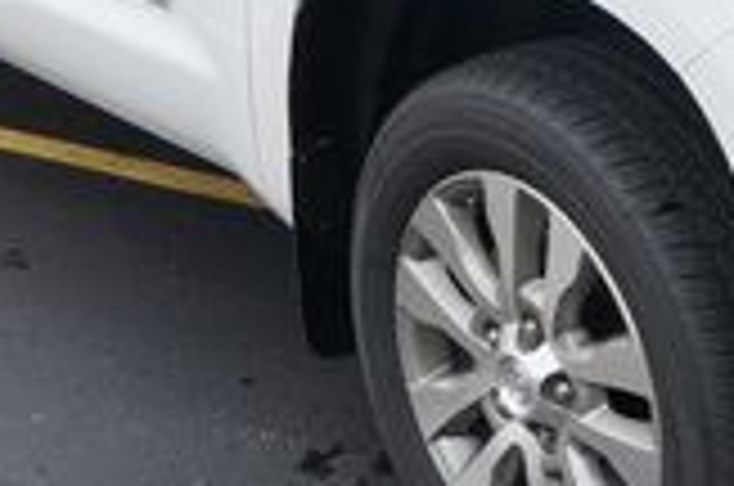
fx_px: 2157
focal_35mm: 106
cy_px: -108
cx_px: 608
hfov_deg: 19.1
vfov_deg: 12.5
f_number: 7.1
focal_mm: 18
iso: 200
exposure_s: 1/200
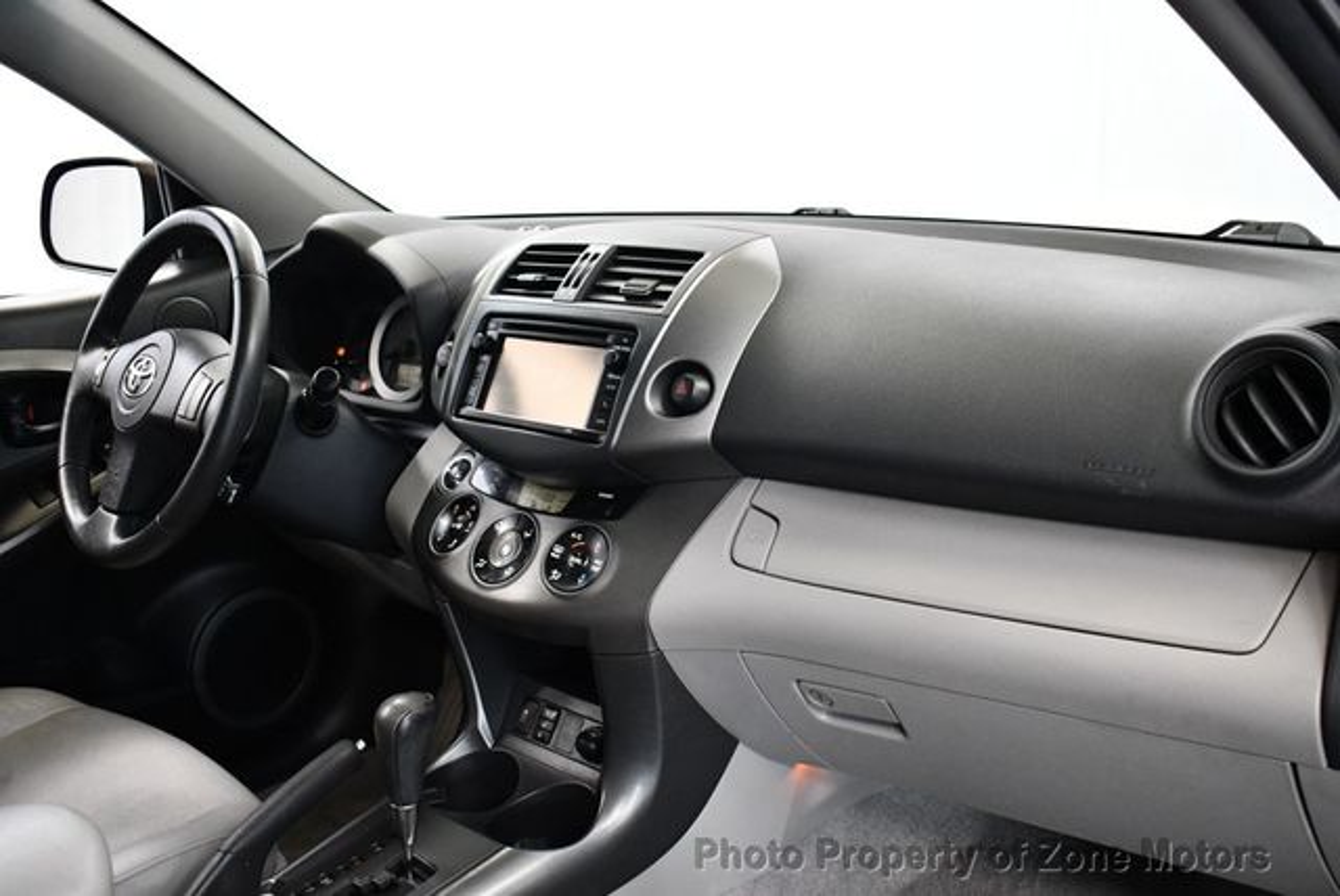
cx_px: 670
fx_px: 1341
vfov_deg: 36.9
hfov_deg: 53.1
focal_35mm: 36
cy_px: 448
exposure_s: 1/125
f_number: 3.5
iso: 2800
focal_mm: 18
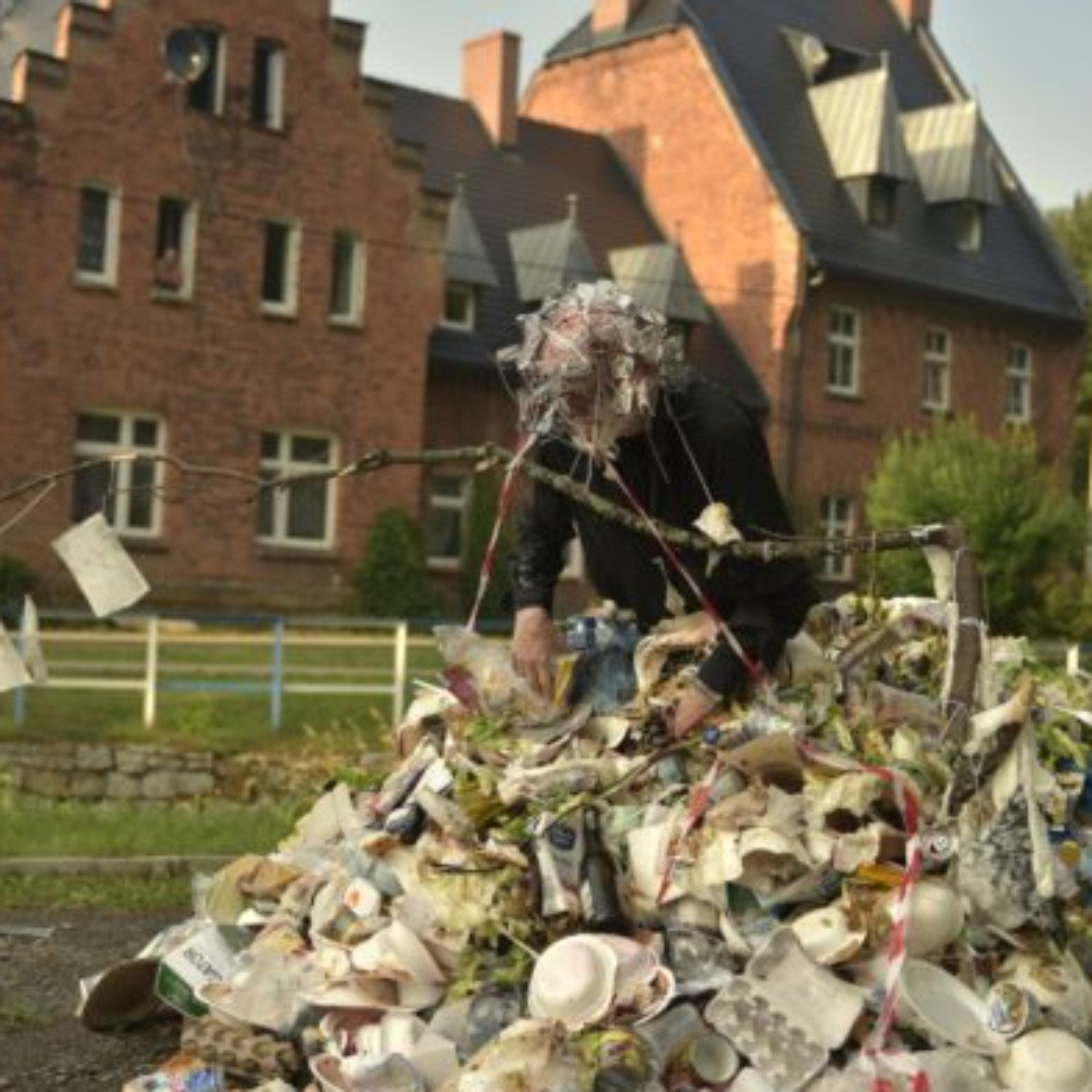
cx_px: 581
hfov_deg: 32.8
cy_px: 552
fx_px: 1856
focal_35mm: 52
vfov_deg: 32.8
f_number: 2.8
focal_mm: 40
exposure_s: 1/800
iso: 100
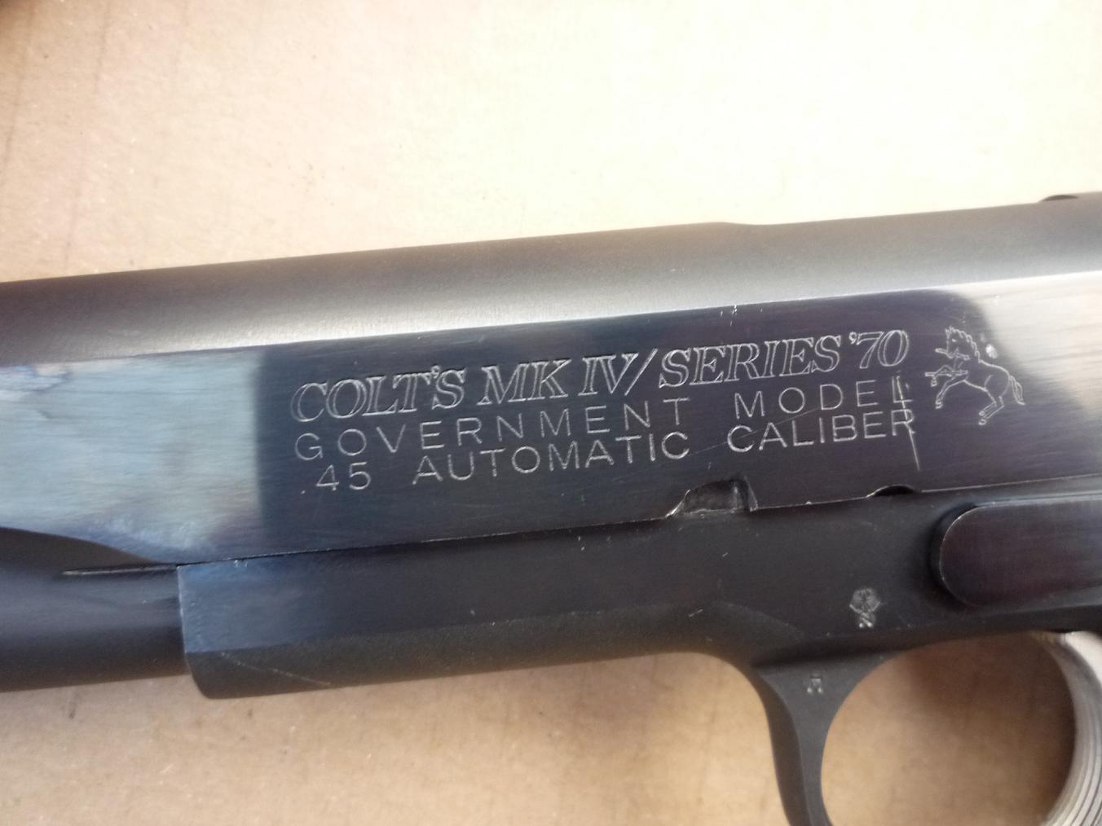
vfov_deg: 46.8
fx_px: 955
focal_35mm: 30
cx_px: 551
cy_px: 413
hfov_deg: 60.0
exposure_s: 1/30
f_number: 3.3
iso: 320
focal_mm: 5.2
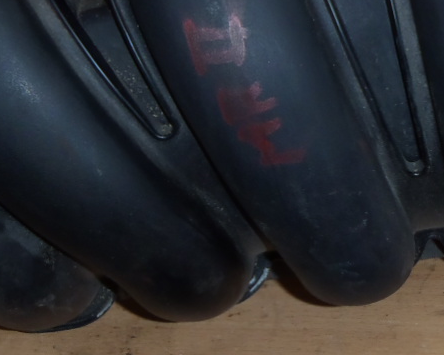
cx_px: 195
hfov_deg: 17.9
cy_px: 11
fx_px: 1406
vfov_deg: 14.2
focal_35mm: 107
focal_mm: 6.83
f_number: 4.6
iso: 100
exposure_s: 1/40
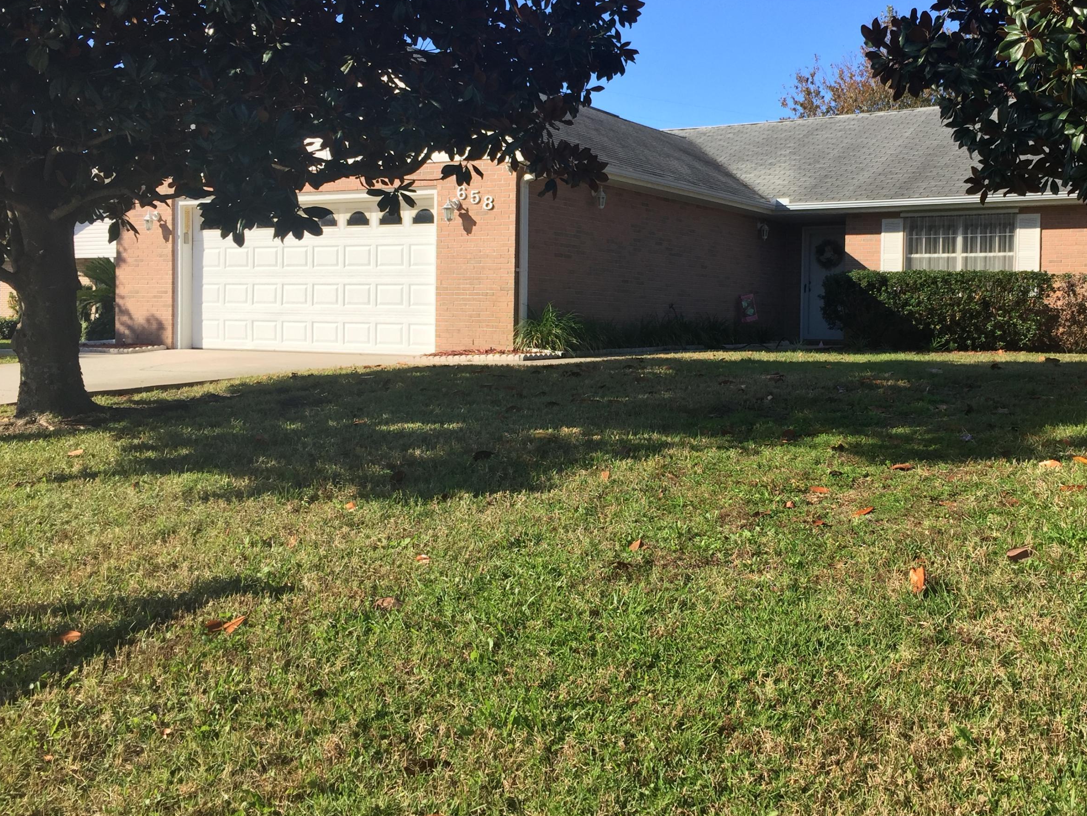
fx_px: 1162
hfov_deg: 49.6
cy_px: 344
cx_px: 691
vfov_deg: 38.6
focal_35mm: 37
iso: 32
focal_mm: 4.15
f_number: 2.2
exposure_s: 1/1236
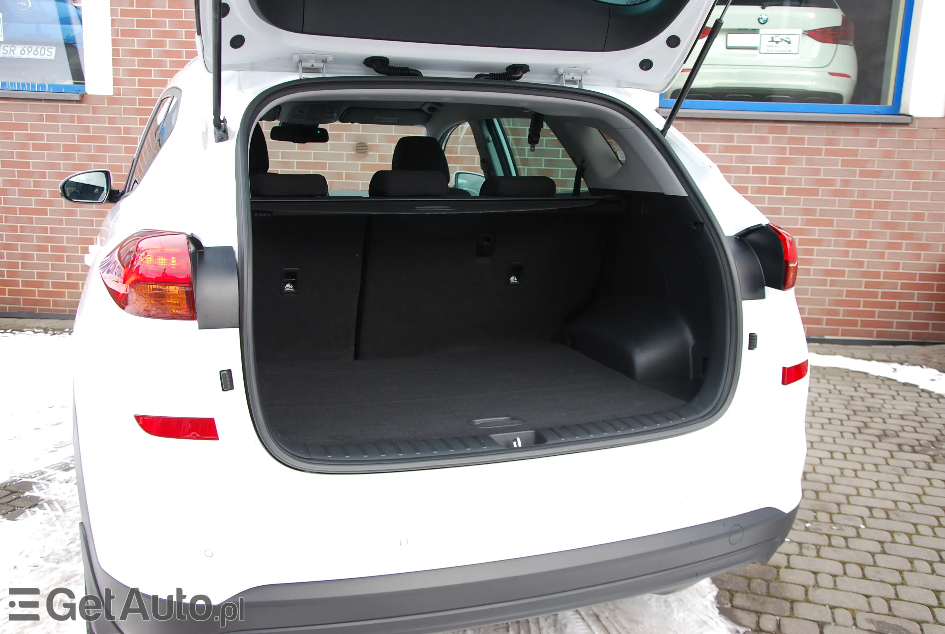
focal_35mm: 36
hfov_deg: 53.0
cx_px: 472
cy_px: 317
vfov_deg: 37.0
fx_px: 947
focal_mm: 24
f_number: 4.5
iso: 200
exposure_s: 1/80
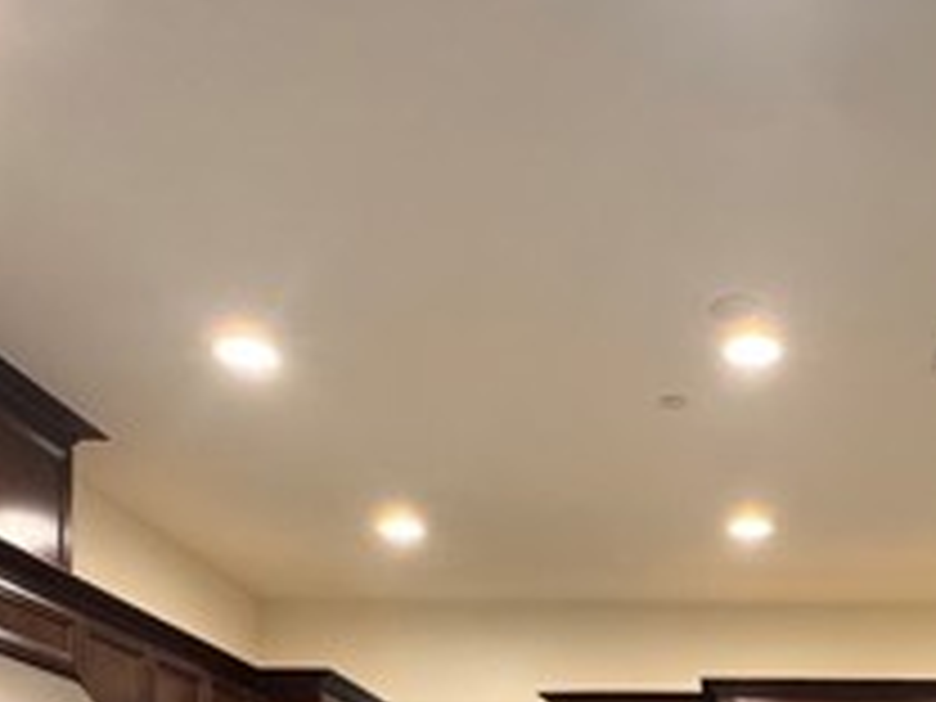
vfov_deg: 27.7
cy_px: 922
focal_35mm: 43
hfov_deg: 42.3
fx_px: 1163
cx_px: 716
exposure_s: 1/60
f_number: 2.2
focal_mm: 2.22
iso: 320
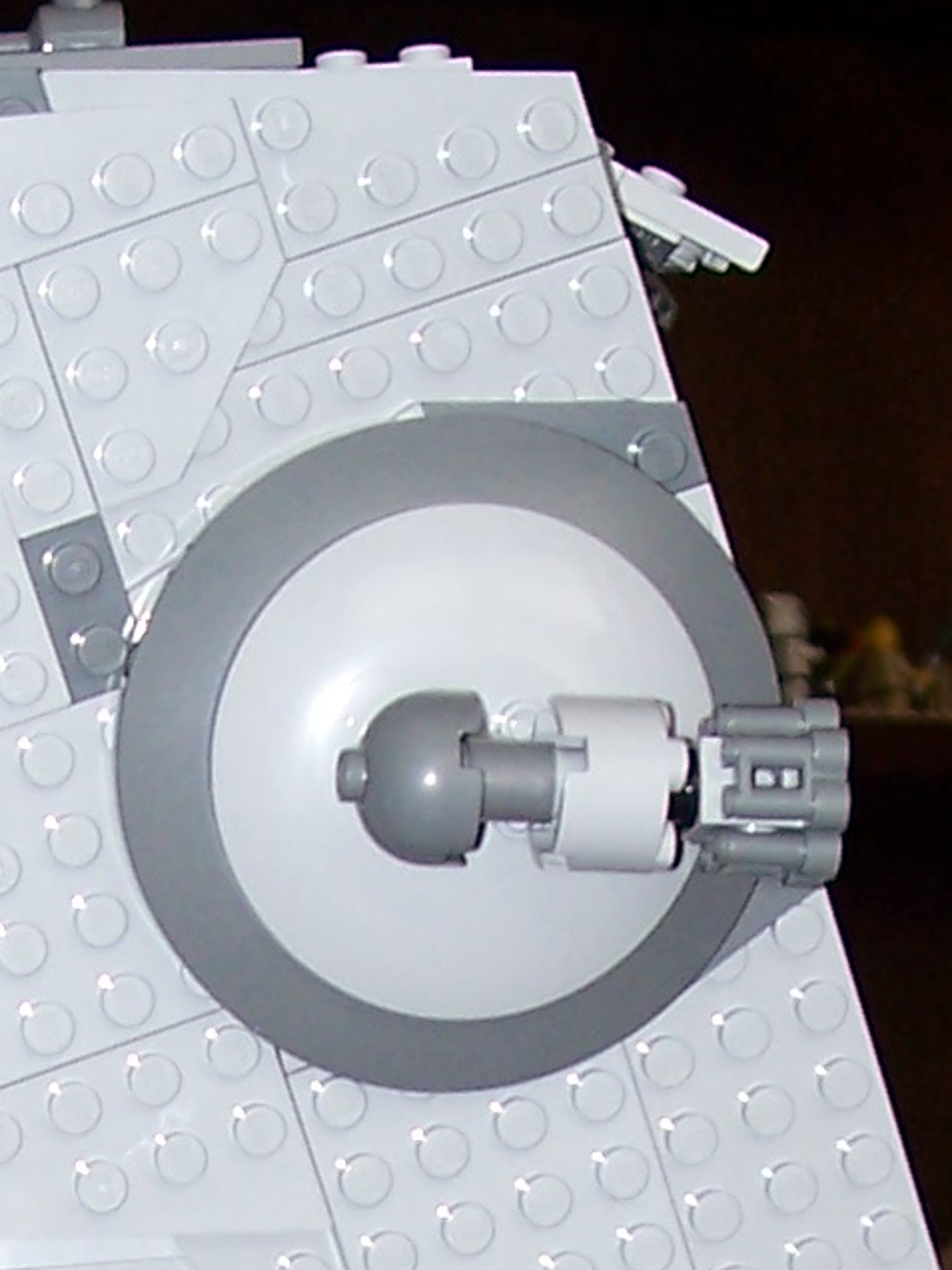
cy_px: 1883
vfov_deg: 11.2
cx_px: 90
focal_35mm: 170
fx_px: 6234
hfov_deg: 8.7
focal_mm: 7
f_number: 3
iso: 80
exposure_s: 1/60
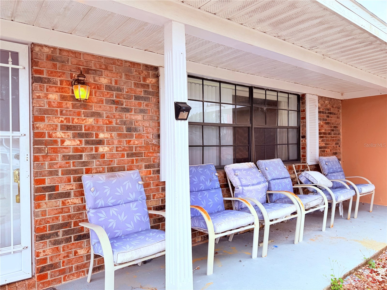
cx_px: 194
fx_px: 268
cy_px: 145
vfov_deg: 56.8
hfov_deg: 71.6
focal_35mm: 24
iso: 64
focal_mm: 6.76
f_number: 1.78
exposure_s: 1/204
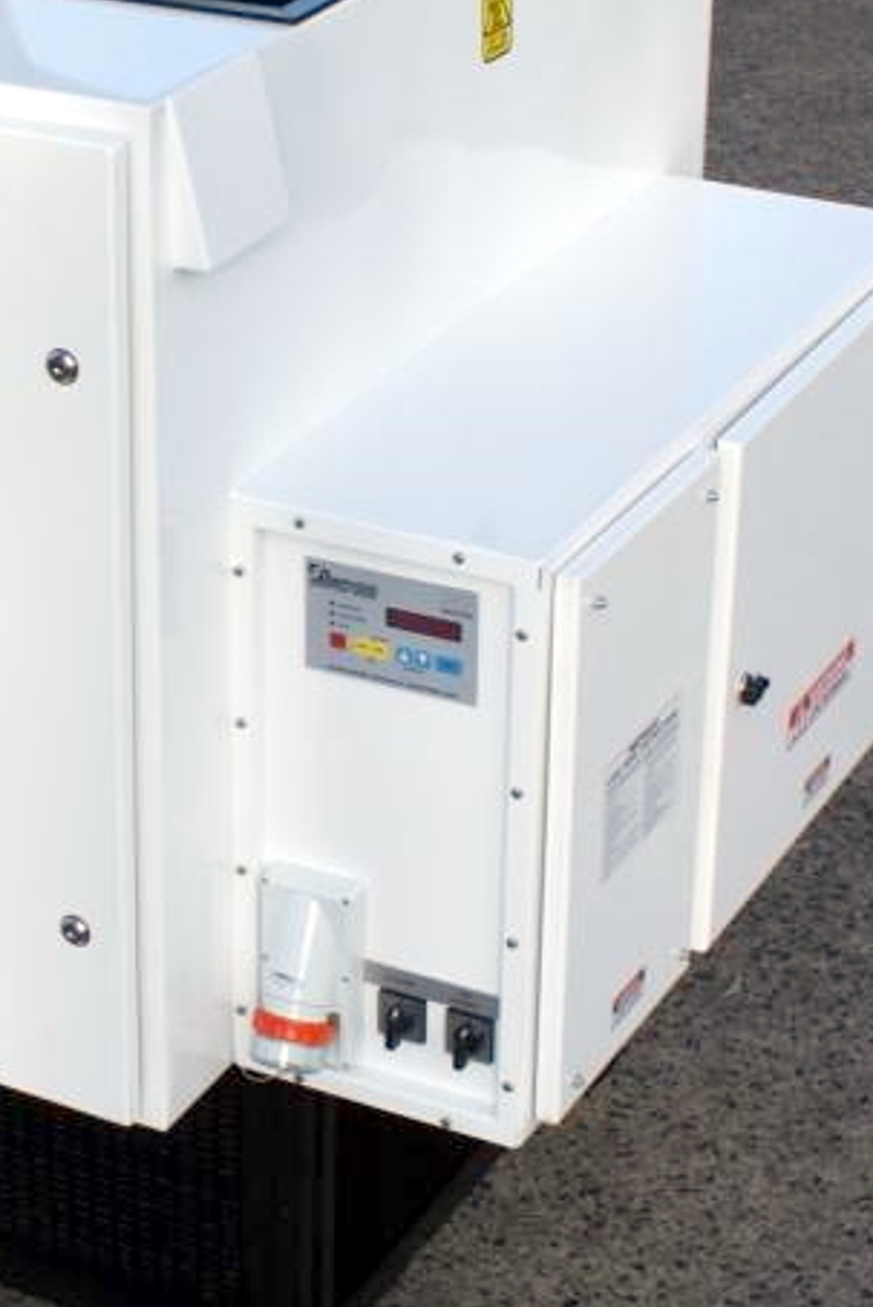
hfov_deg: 15.3
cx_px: 58
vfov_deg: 23.1
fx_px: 3198
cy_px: 551
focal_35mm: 88
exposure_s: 1/100
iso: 100
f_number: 10
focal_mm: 26
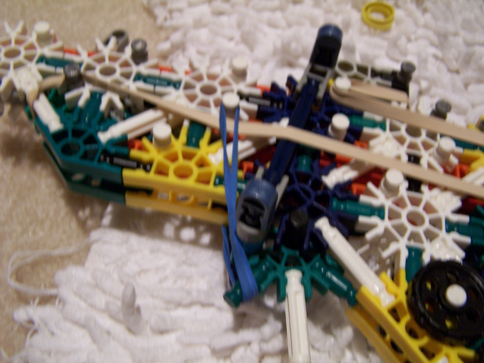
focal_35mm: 40
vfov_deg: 36.0
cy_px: 182
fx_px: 559
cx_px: 242
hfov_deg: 46.8
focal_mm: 6.7
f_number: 2.8
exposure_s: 1/15
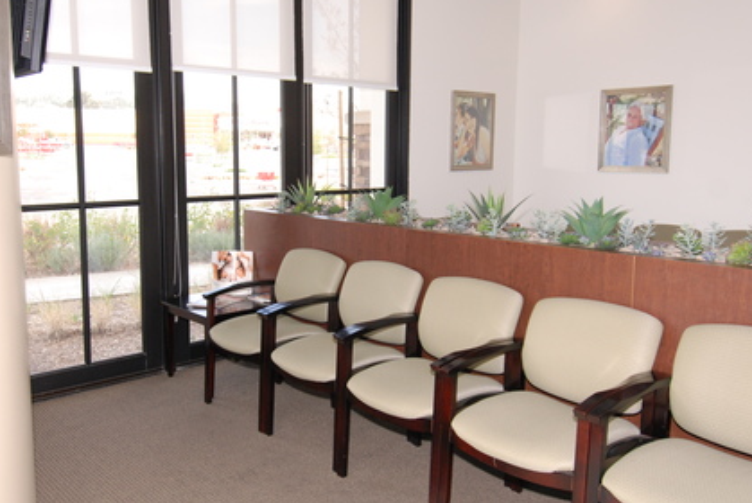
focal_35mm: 31
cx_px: 342
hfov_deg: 60.1
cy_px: 232
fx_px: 648
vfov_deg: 42.4
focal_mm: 14
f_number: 6.3
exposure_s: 1/160
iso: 400
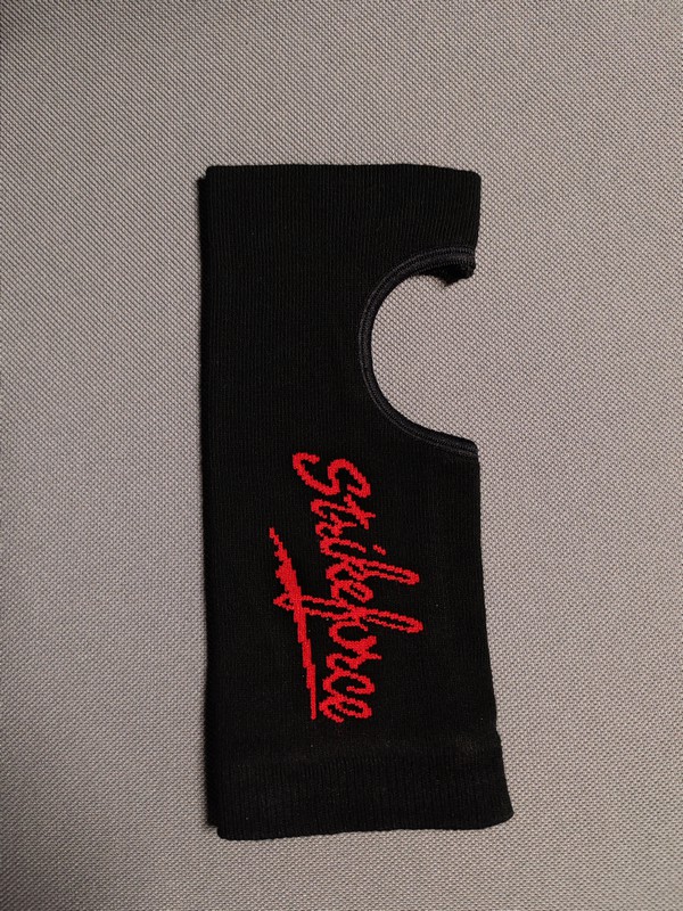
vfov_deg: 65.3
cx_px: 342
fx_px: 710
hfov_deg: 51.4
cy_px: 456
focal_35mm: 27
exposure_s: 1/33
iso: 4000
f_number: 1.9
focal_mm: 6.12
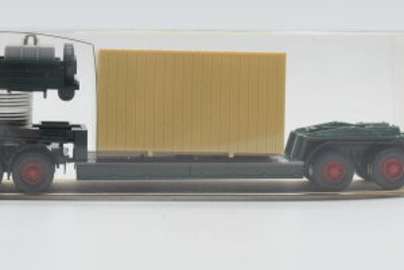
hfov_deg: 19.3
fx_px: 1180
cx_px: 101
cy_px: 100
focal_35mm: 105
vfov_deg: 13.1
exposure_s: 1/200
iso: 400
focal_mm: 35
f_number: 8
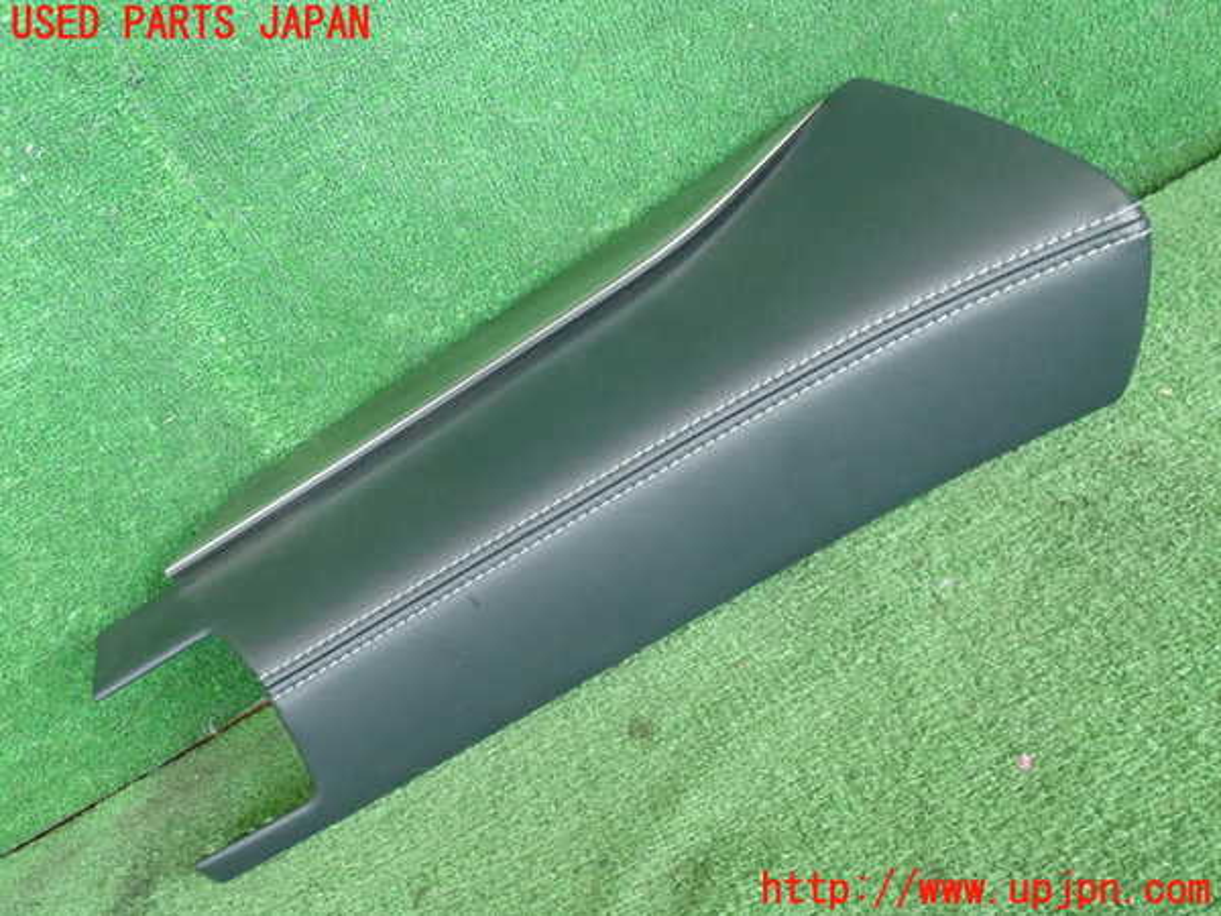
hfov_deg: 52.6
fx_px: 1235
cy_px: 458
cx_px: 610
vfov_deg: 40.7
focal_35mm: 35
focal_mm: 6.42
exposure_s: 1/8
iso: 1000
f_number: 10
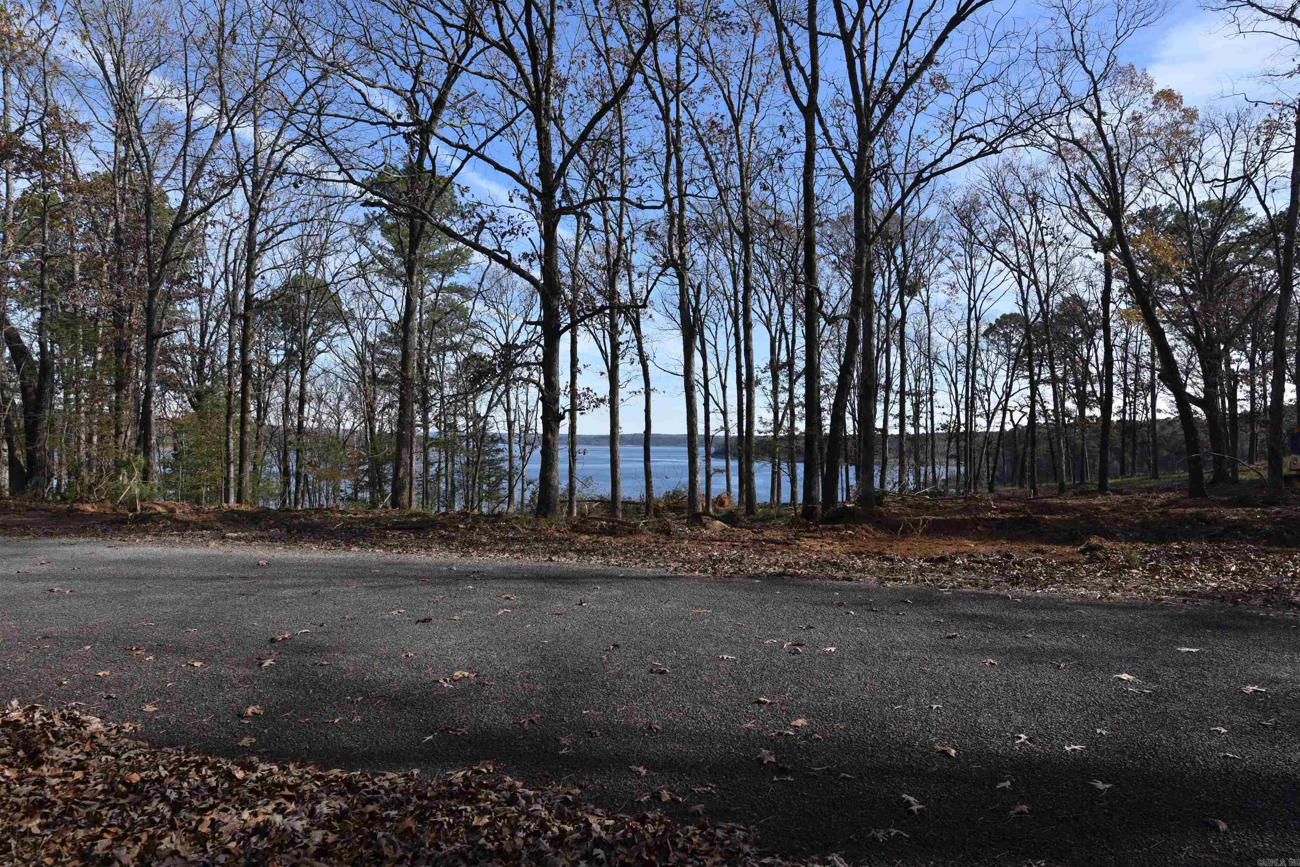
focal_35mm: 24
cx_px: 650
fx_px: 867
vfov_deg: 53.2
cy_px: 434
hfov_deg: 73.7
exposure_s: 1/320
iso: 200
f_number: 9
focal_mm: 24
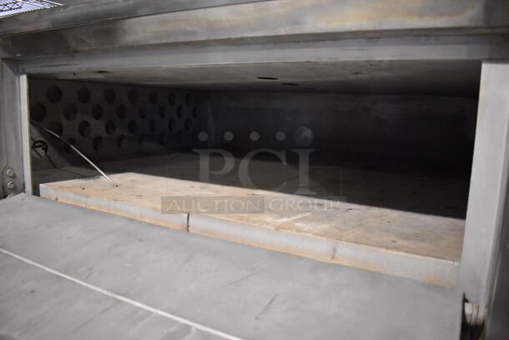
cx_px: 254
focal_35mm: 27
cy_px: 170
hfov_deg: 67.3
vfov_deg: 48.0
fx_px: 382
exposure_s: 1/125
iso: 4500
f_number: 3.5
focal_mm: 18
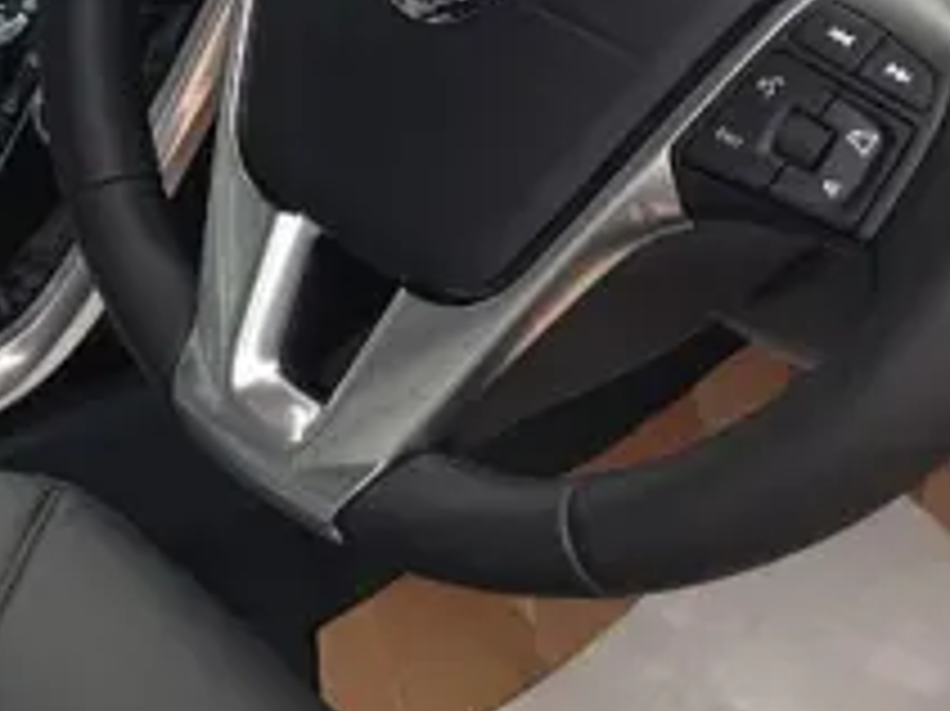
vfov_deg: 15.3
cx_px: -131
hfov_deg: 19.8
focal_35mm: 94
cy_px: -45
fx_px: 2578
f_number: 2.4
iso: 50
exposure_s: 1/120
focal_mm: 4.12
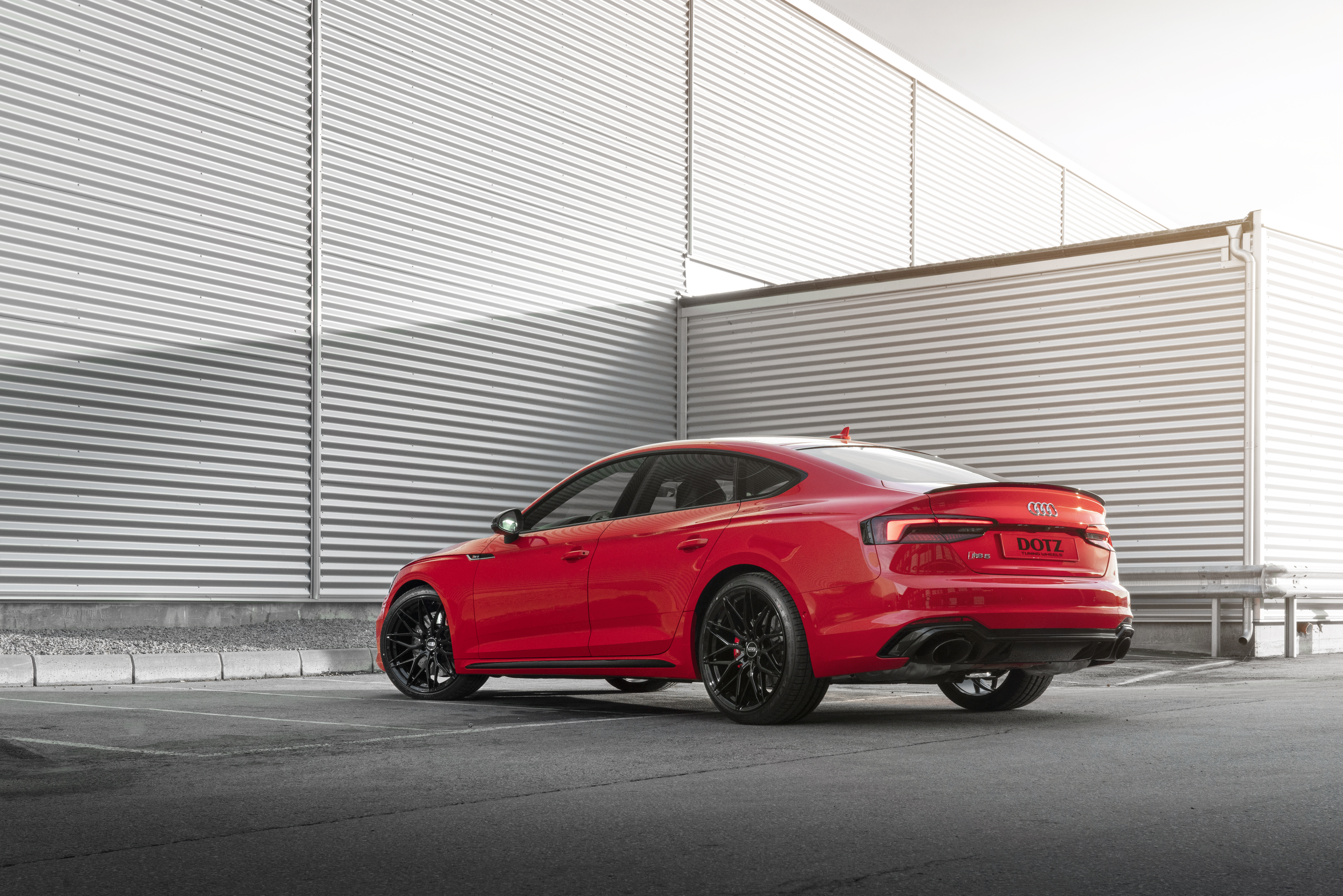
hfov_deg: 48.4
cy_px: 448
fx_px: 1493
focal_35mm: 40
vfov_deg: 33.4
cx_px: 672
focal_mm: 40
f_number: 14
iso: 1250
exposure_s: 1/80
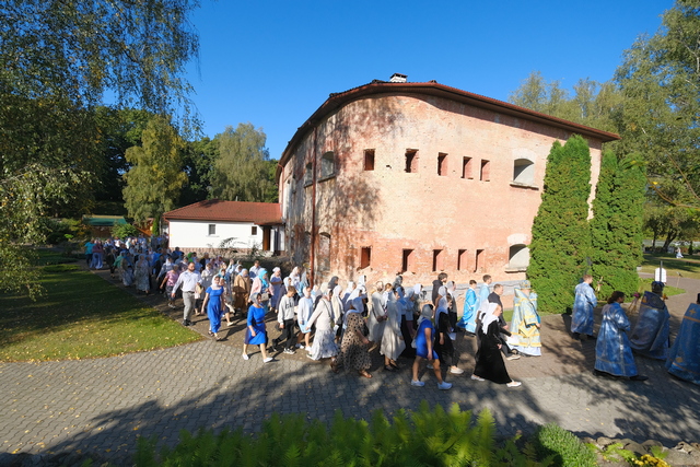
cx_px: 350
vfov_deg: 77.4
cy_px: 234
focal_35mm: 15
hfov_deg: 100.4
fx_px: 292
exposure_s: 1/2400
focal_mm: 10
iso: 400
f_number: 4
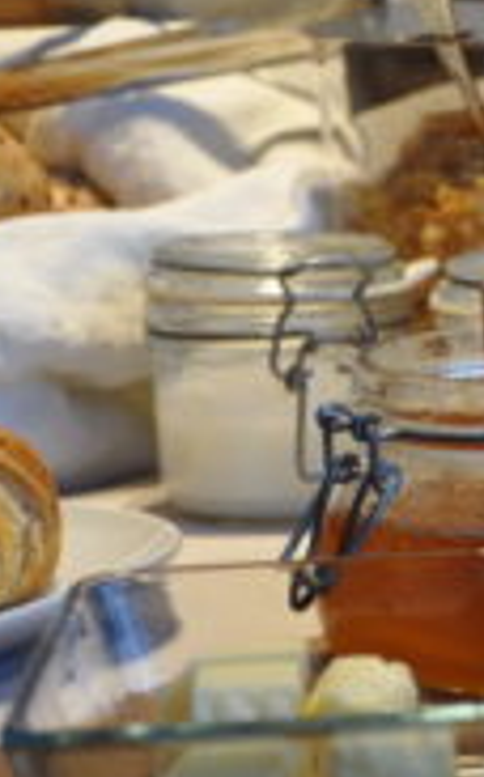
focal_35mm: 207
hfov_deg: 6.2
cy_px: 301
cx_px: 794
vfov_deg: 10.1
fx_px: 4379
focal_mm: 62
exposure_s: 1/40
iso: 400
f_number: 5.3
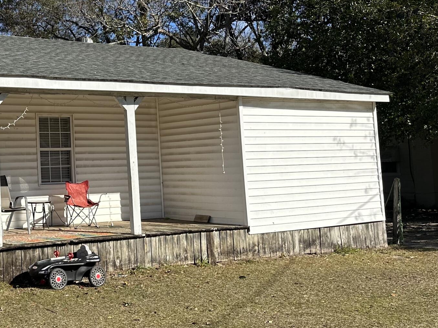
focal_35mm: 53
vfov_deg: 27.4
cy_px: 121
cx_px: 25
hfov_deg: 33.8
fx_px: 671
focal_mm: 6.86
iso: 80
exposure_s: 1/4545
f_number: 1.78
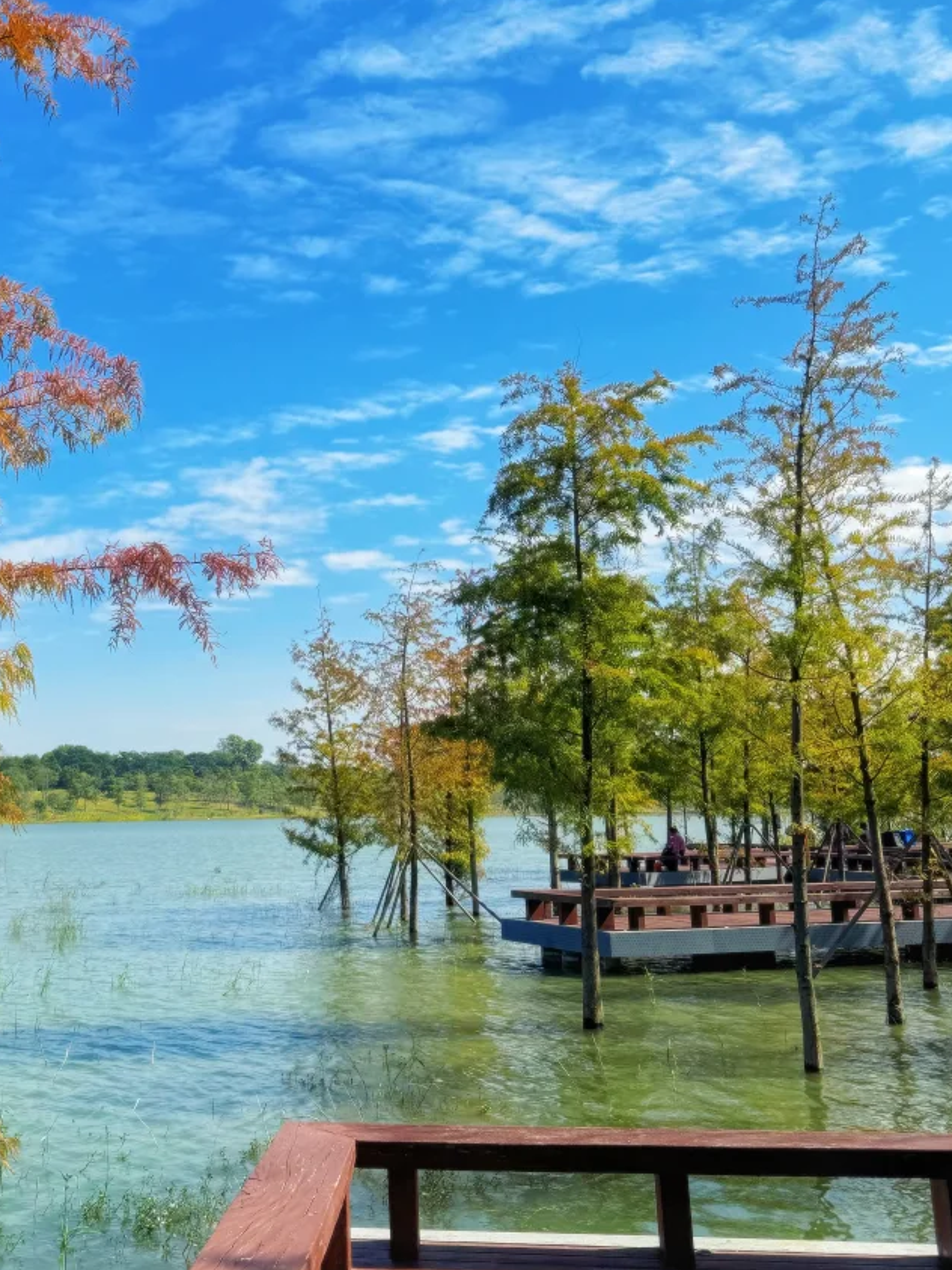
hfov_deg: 34.3
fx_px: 1504
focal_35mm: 41
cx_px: 226
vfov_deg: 45.4
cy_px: 475
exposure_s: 1/6410
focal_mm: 6.86
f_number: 1.78
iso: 80
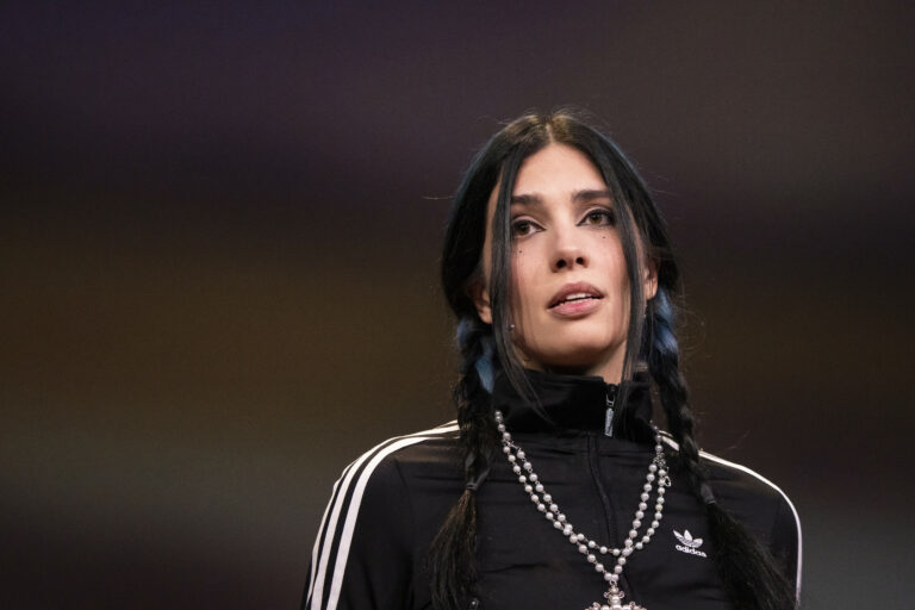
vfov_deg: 6.9
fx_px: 5083
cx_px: 458
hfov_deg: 10.3
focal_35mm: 200
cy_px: 305
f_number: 6.3
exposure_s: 1/190
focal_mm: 200
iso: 6400
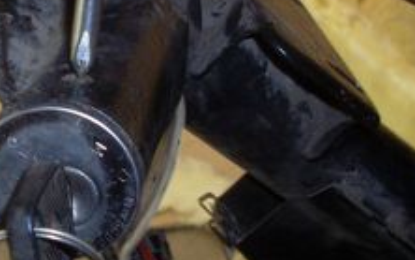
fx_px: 1313
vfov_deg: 11.2
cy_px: 0
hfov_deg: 17.6
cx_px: 2
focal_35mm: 116
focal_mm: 6.3
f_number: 2.8
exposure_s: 1/45
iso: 100
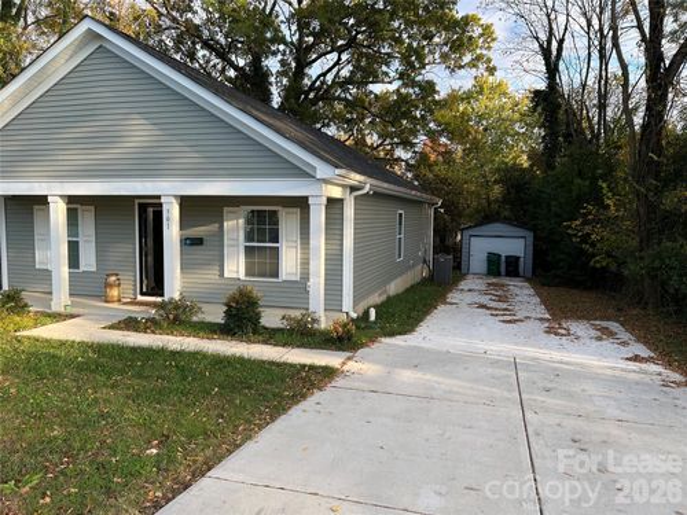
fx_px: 516
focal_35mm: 26
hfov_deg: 67.3
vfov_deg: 53.1
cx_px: 344
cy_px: 258
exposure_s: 1/700
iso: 50
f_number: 1.5
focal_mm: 5.7
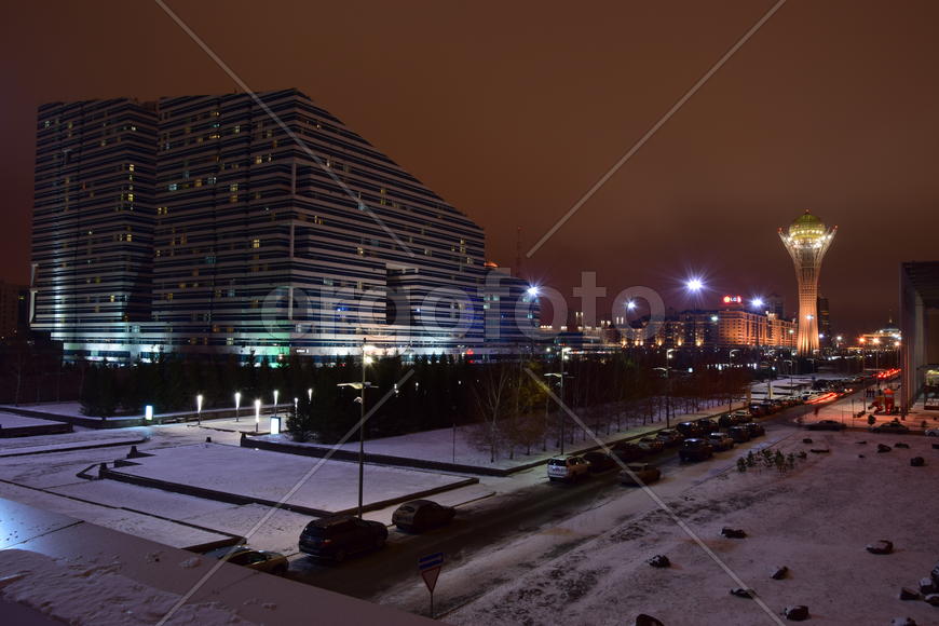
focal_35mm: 27
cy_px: 313
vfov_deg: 47.9
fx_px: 704
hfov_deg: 67.4
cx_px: 470
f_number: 11
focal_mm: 18
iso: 100
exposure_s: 3
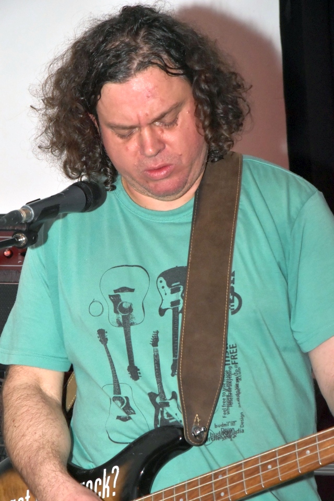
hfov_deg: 8.7
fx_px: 2192
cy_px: 250
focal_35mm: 158
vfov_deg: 13.0
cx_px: 167
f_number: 10
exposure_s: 1/60
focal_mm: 105
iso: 3200
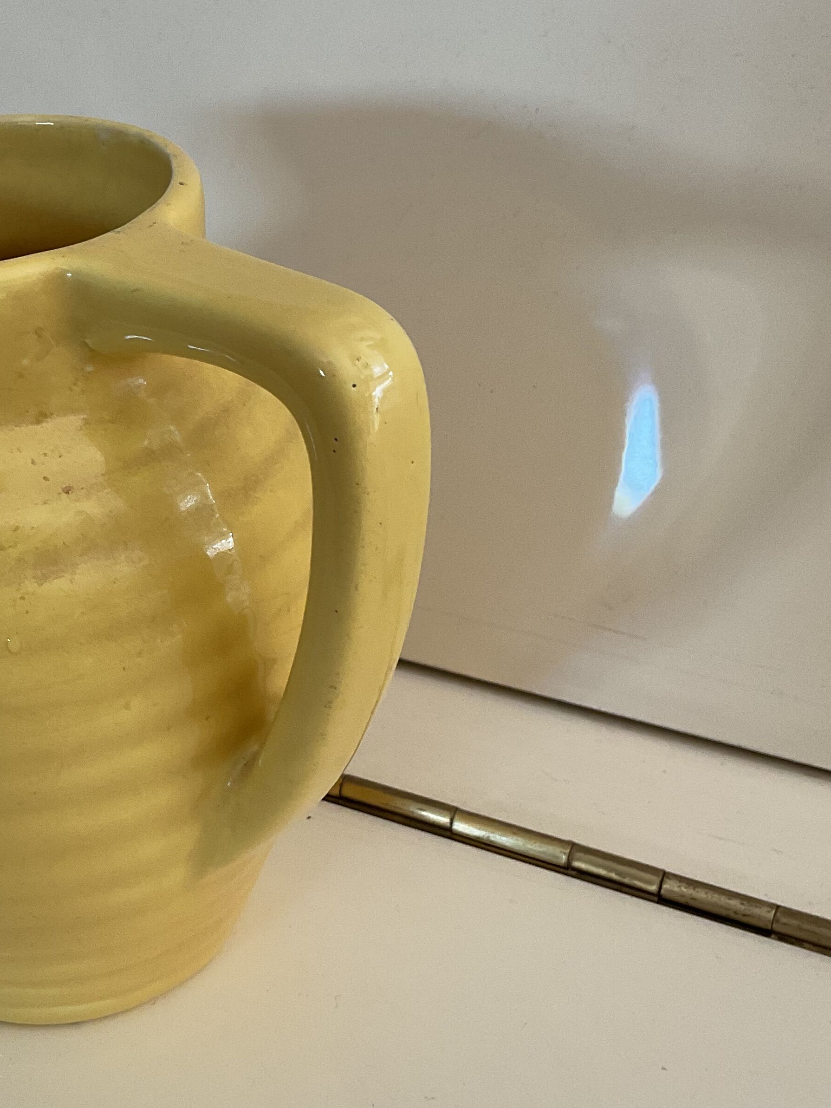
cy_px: 572
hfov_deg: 29.0
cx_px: 157
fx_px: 1568
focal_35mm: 49
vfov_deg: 38.9
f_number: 1.8
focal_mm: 3
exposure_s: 1/50
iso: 64
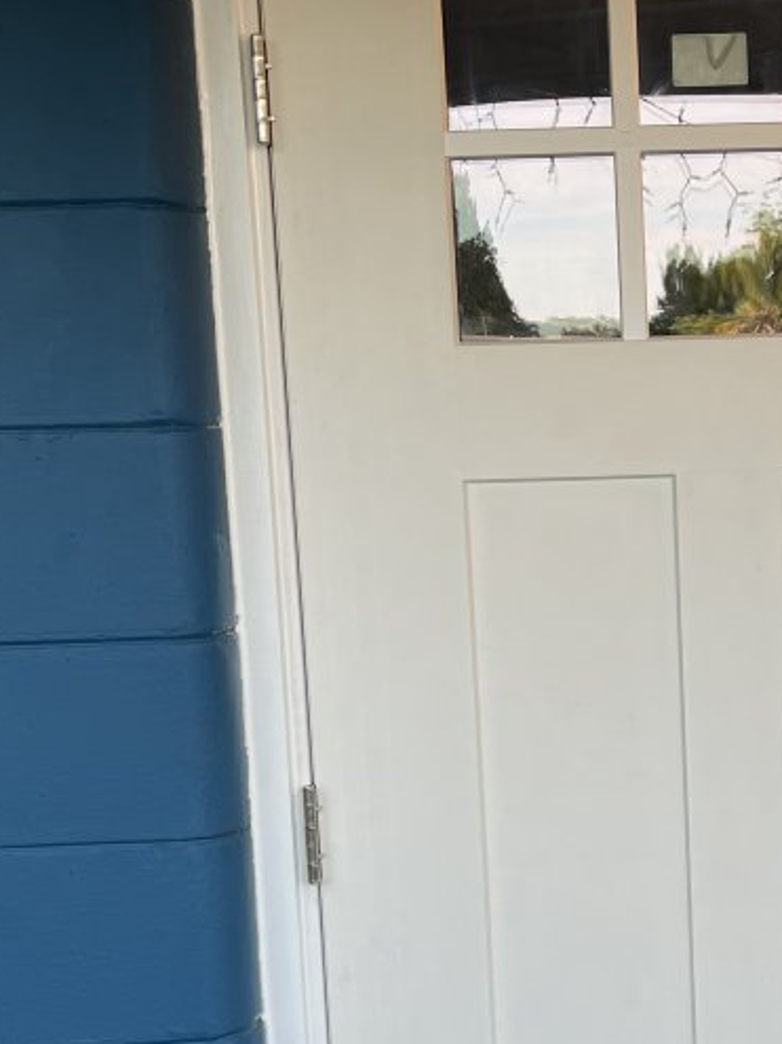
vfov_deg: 30.4
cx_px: 748
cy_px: 730
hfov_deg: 22.5
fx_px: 1898
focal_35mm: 63
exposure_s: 1/168
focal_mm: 5.1
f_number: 1.6
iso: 40
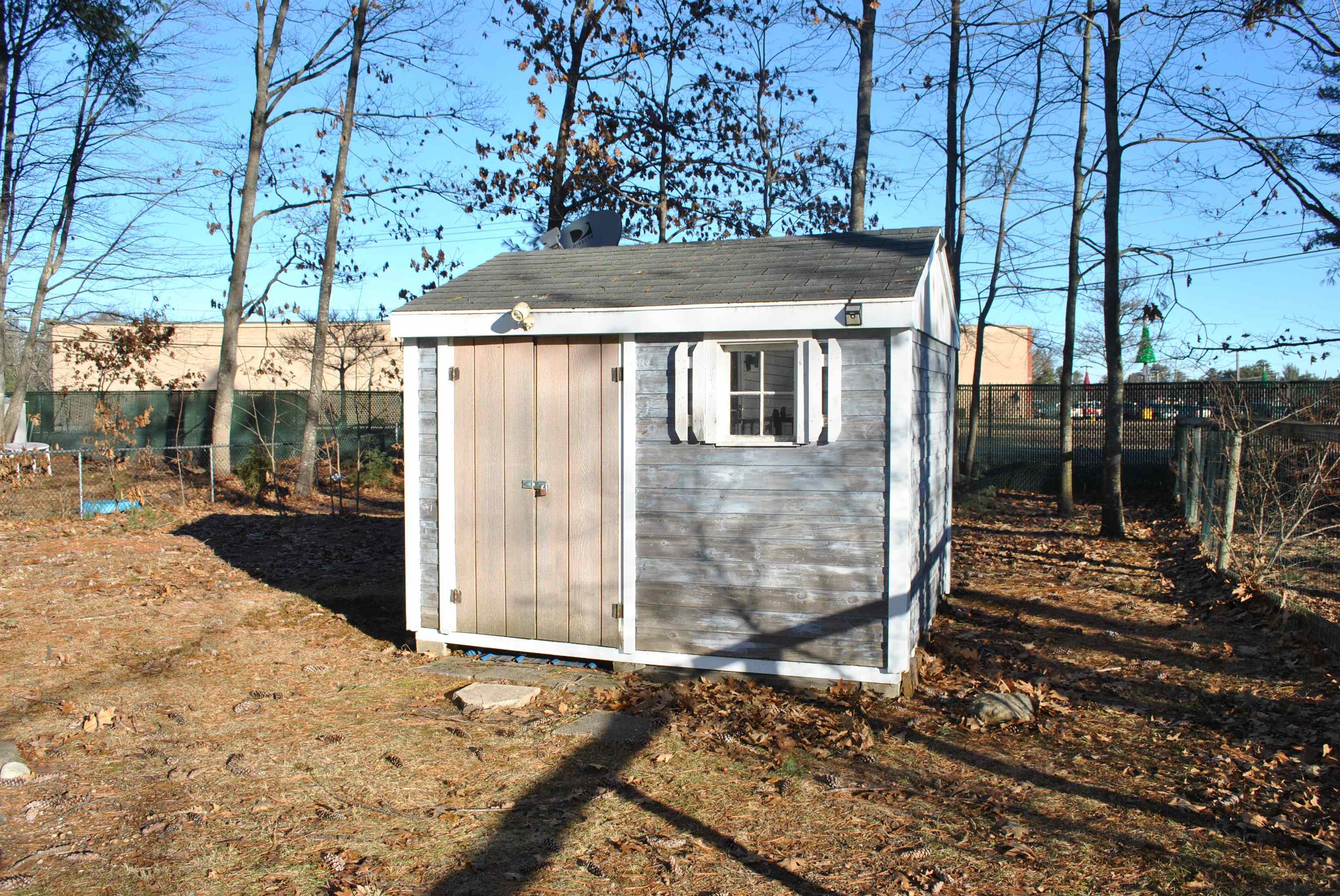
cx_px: 670
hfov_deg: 67.3
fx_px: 1006
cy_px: 448
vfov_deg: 48.0
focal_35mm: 27
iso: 100
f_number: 6.3
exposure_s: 1/160
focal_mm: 18
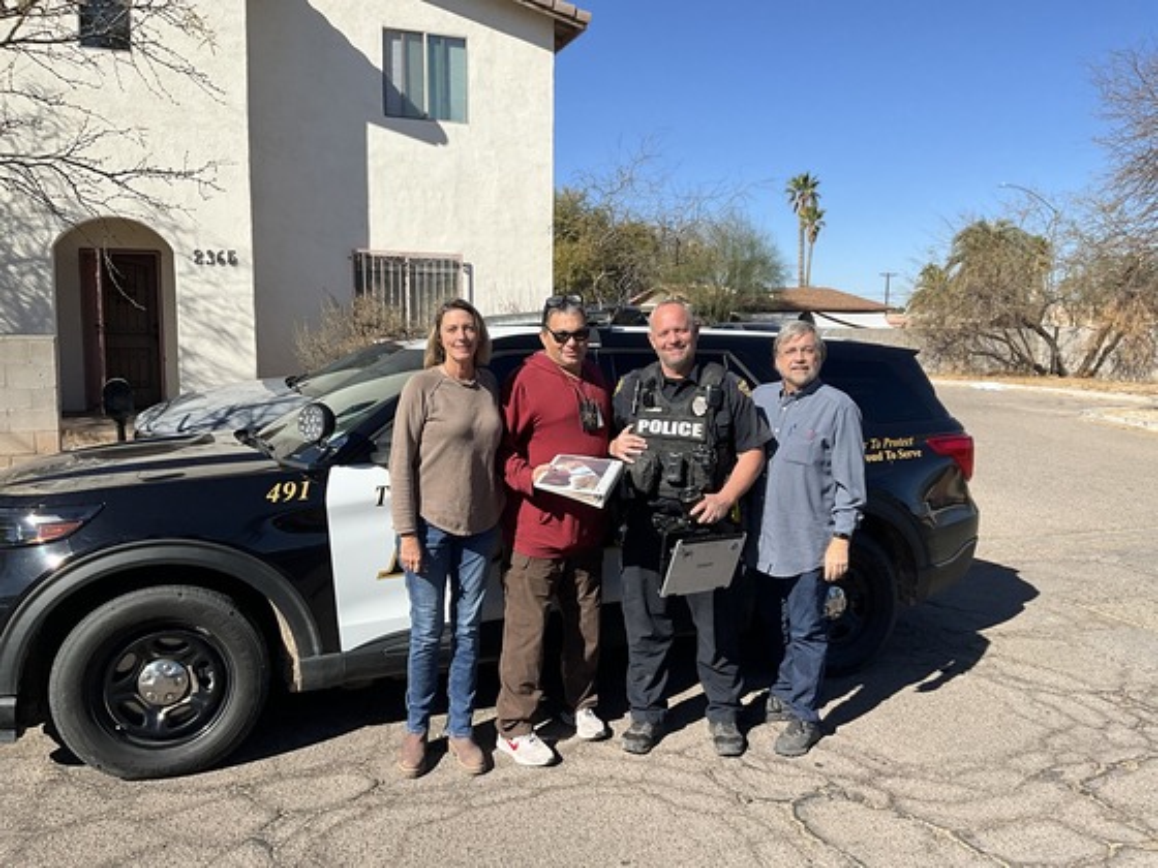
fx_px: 970
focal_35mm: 29
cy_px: 434
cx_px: 579
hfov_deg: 61.7
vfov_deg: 48.2
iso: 25
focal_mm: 3
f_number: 1.8
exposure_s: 1/2058
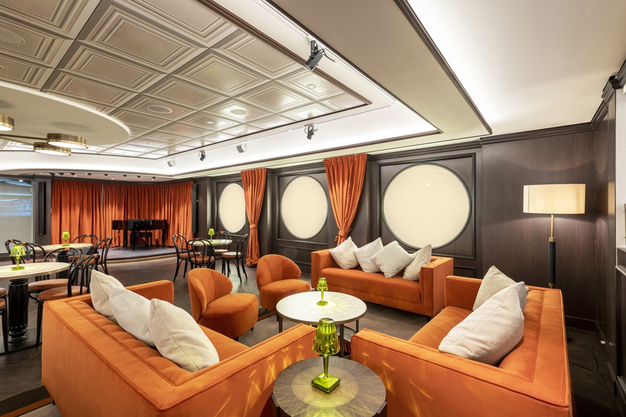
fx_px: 278
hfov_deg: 96.7
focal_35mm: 16
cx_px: 313
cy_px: 208
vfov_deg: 73.7
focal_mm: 16
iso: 320
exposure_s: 1/4
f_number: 11
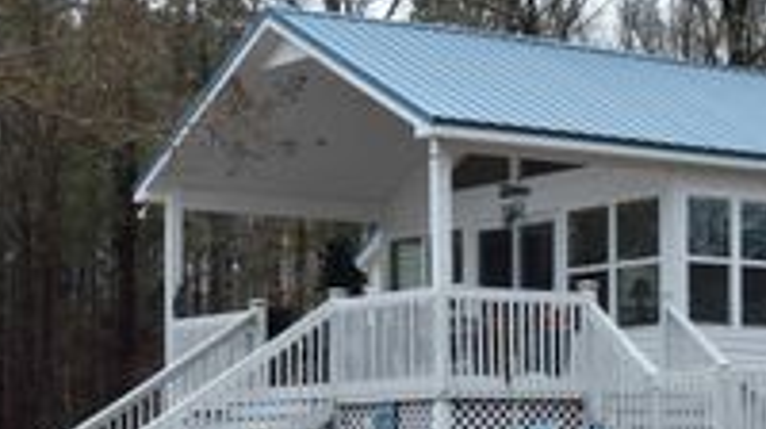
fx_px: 2232
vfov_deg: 10.9
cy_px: 352
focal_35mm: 110
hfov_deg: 18.9
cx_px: 774
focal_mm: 28
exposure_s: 1/200
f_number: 7.1
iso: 100
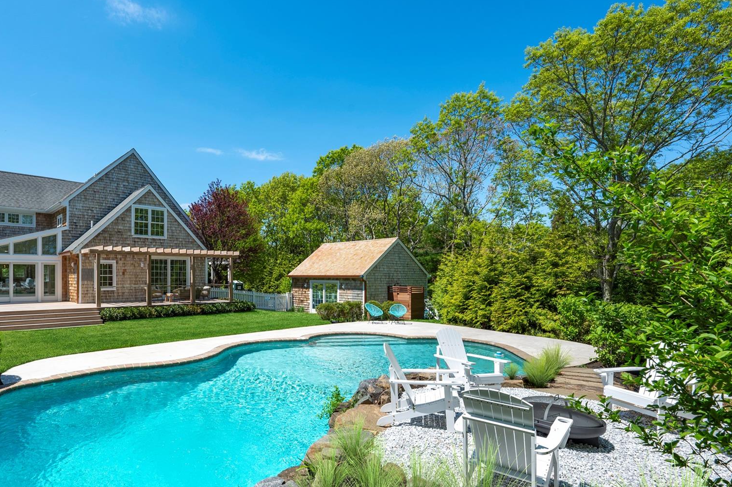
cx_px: 262
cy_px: 274
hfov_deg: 82.9
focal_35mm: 20
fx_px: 400
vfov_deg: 62.5
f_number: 10
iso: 100
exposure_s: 1/250
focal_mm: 14.5
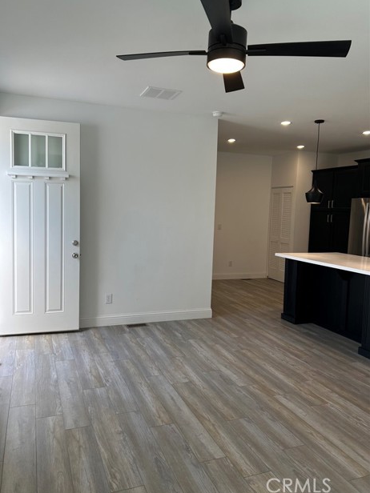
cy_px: 241
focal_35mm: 27
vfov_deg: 65.3
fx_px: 385
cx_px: 179
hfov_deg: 51.3
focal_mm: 5.7
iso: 40
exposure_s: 1/120
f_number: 1.5
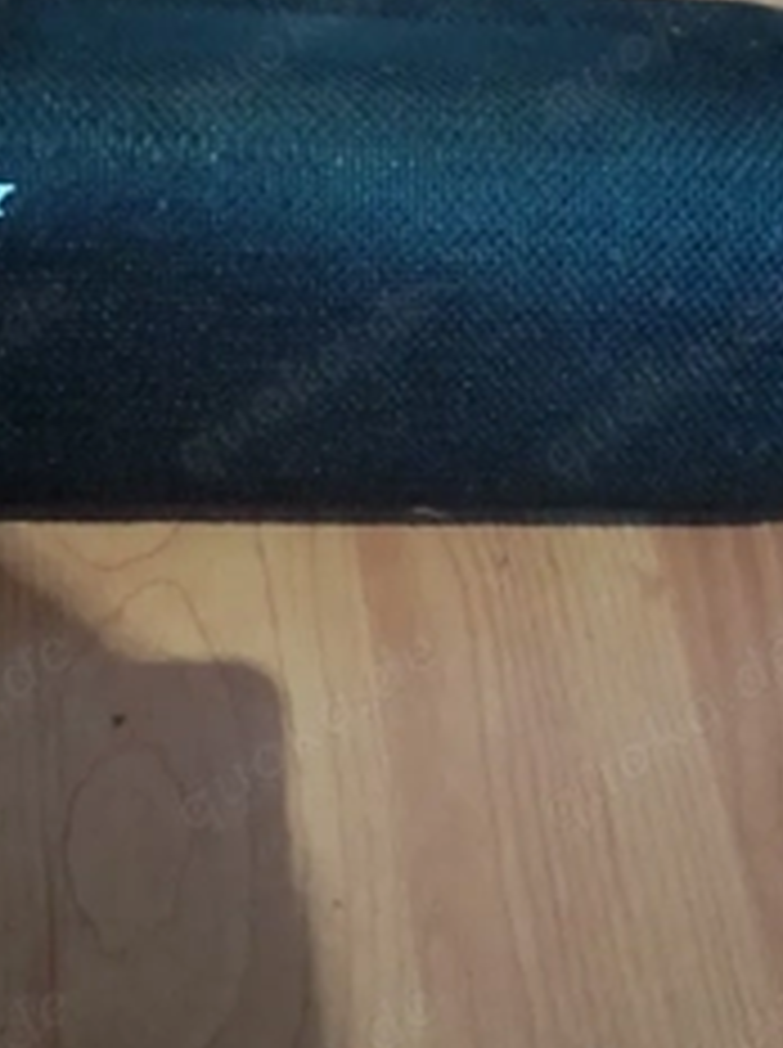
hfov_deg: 33.5
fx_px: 1300
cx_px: 360
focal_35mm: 43
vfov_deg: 43.7
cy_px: 414
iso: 2000
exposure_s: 1/10
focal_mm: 4.6
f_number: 2
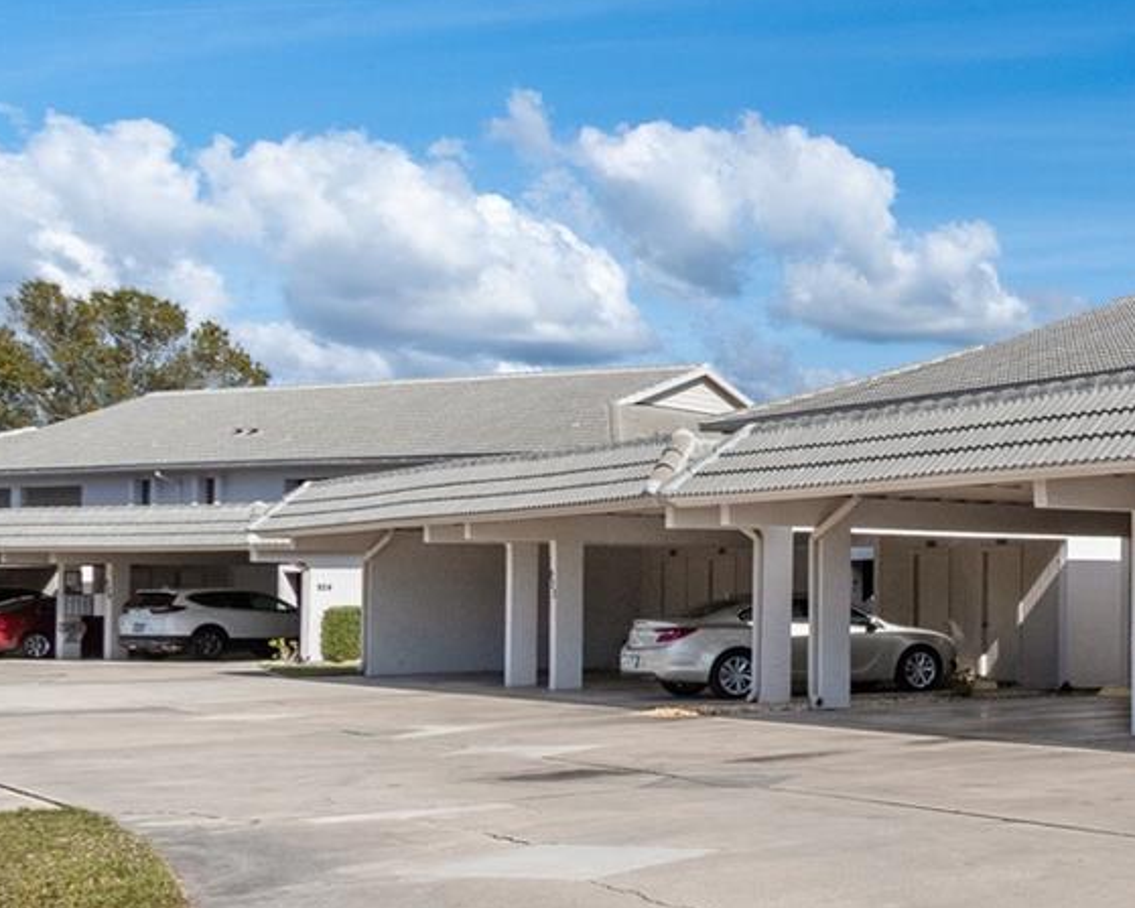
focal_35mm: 51
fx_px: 1713
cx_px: 1452
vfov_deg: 29.3
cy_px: 664
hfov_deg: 29.8
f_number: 7.1
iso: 640
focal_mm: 13
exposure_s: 1/3200
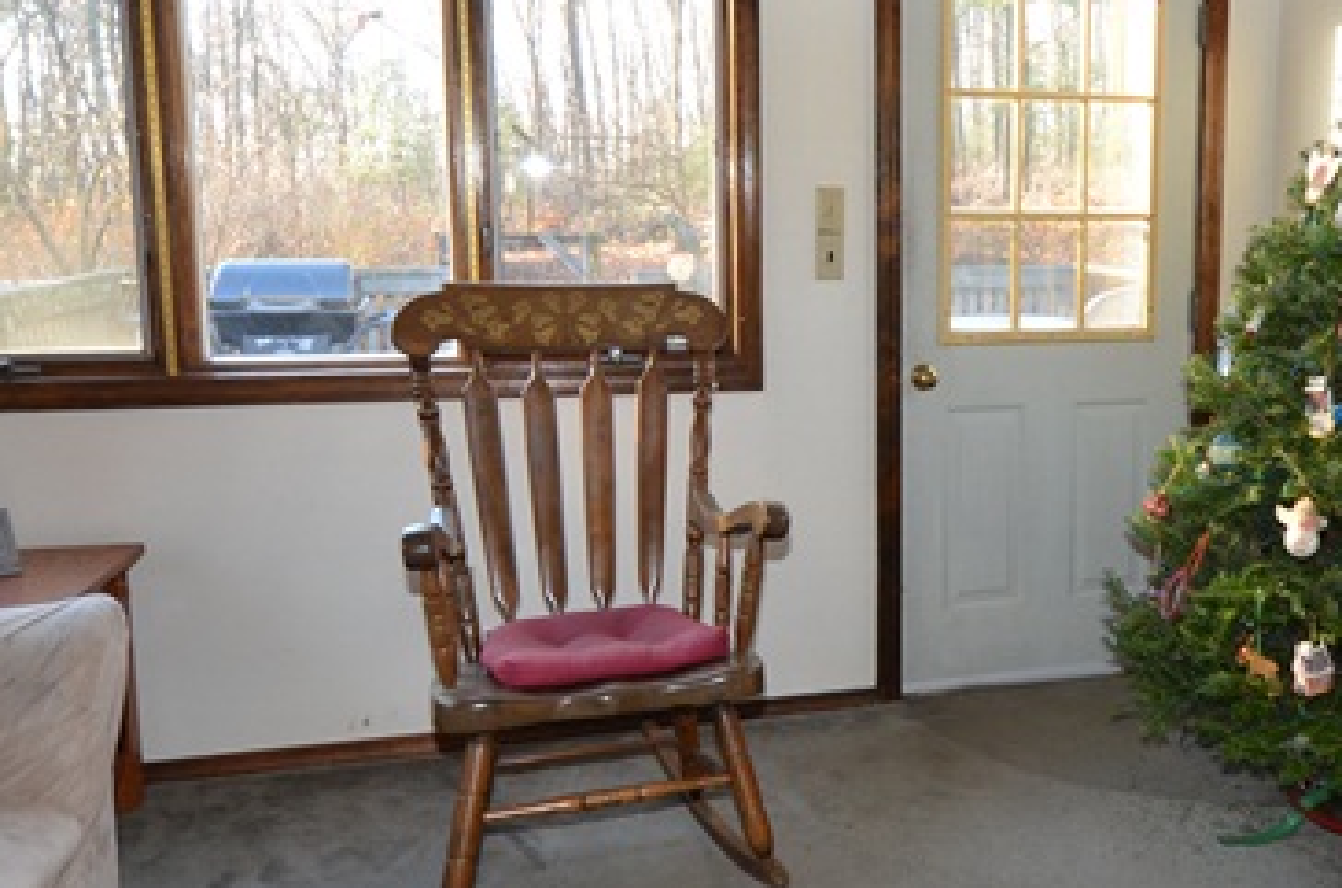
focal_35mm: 33
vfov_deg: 39.6
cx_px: 929
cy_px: 357
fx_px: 1227
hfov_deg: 55.7
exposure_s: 1/60
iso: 450
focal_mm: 10
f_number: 4
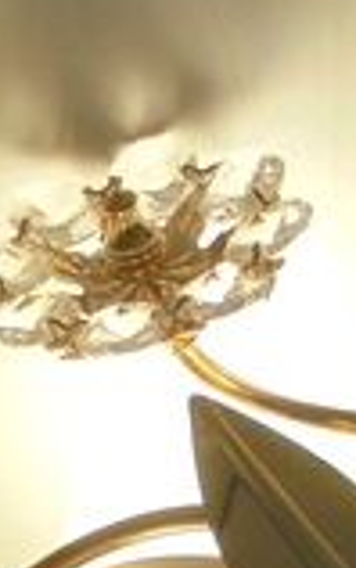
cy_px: 1204
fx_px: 3177
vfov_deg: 9.4
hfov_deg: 6.4
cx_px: 401
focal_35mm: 205
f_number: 4
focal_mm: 6.1
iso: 100
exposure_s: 1/125
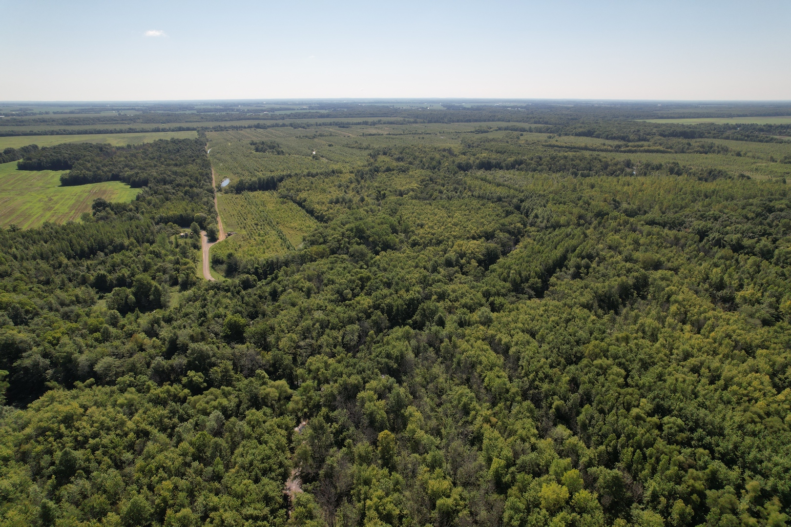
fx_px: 483
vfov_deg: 57.2
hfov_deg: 78.6
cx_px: 396
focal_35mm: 22
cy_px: 264
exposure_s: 1/160
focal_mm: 8.38
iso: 100
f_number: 2.8
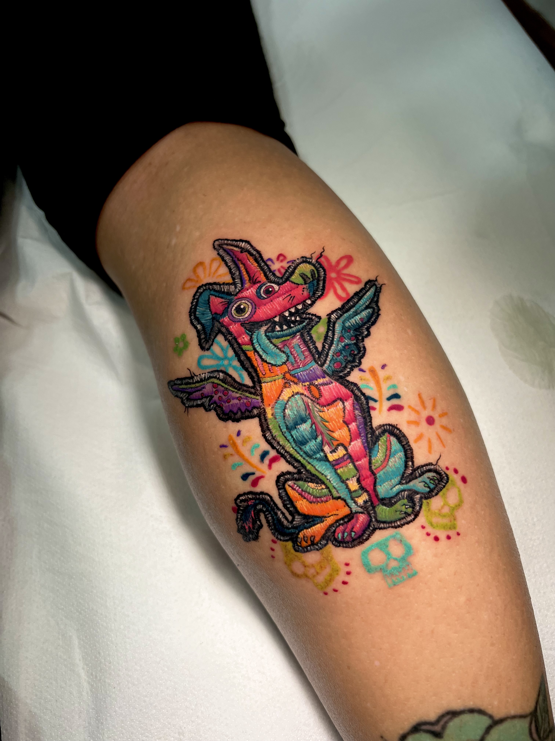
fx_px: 556
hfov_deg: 53.1
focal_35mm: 26
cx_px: 278
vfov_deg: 67.3
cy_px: 370
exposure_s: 1/100
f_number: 1.5
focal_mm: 5.7
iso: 125
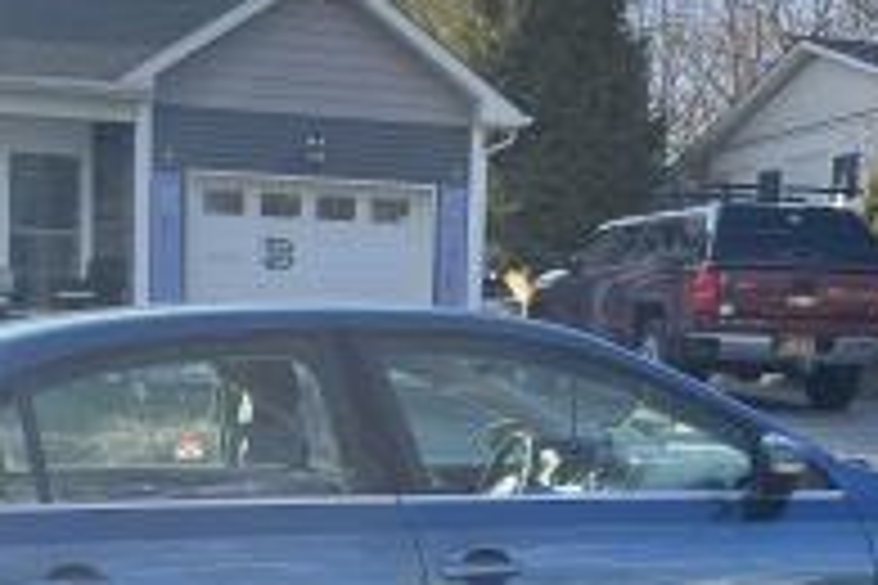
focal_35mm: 70
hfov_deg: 28.8
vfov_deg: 19.0
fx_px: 1707
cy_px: 562
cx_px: 378
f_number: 1.6
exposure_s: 1/840
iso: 50
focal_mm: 5.1
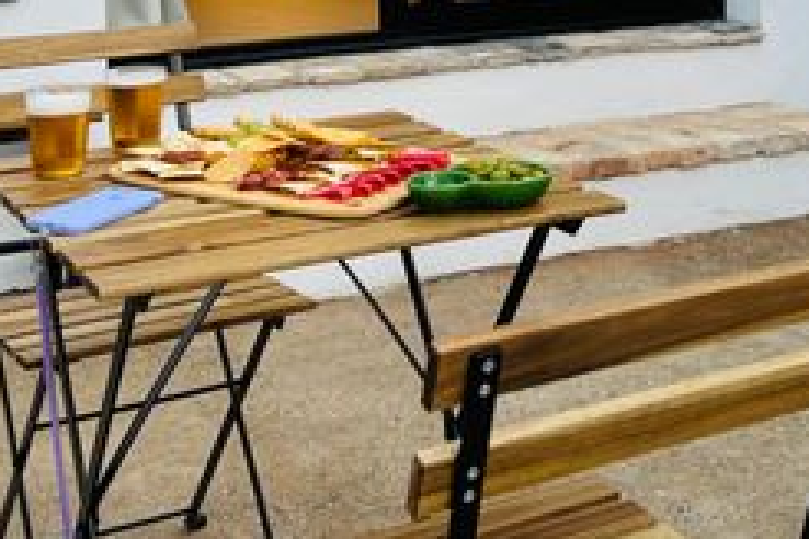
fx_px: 1483
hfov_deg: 30.4
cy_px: -135
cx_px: 477
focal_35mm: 66
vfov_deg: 19.3
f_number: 1.5
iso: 32
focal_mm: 5.7
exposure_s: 1/140
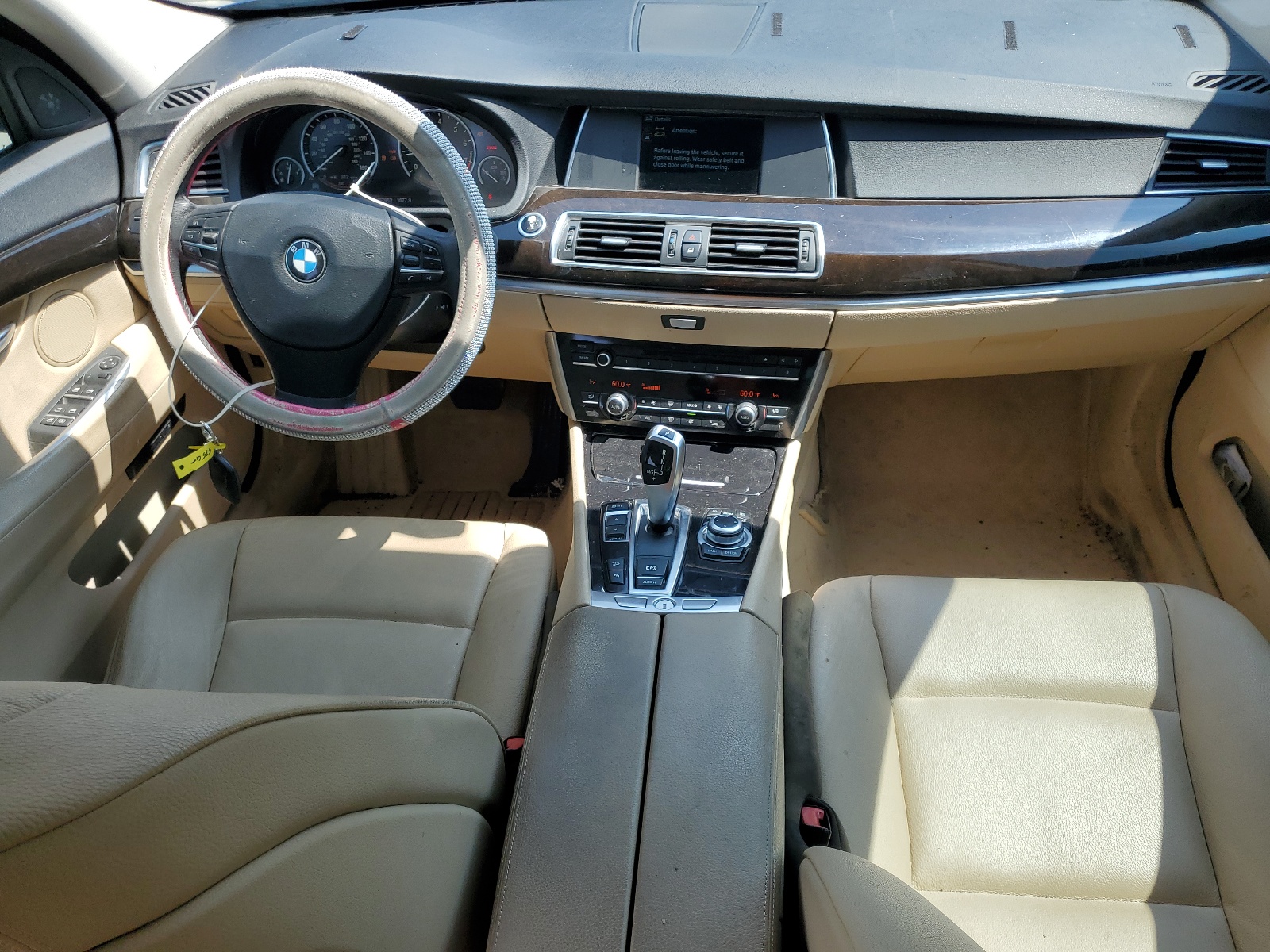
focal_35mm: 26
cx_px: 635
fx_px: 954
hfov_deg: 67.3
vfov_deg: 53.1
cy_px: 476
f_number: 1.5
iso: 50
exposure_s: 1/833
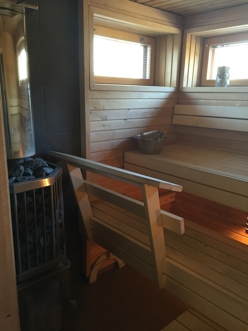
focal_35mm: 29
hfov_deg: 48.2
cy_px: 166
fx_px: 277
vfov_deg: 61.7
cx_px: 124
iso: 80
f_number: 2.2
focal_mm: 4.15
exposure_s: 1/17
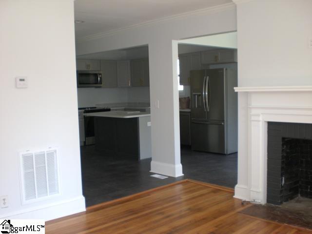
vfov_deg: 37.7
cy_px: 117
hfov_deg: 49.0
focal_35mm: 38
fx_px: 343
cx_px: 156
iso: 200
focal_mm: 6.3
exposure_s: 1/80
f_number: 3.1
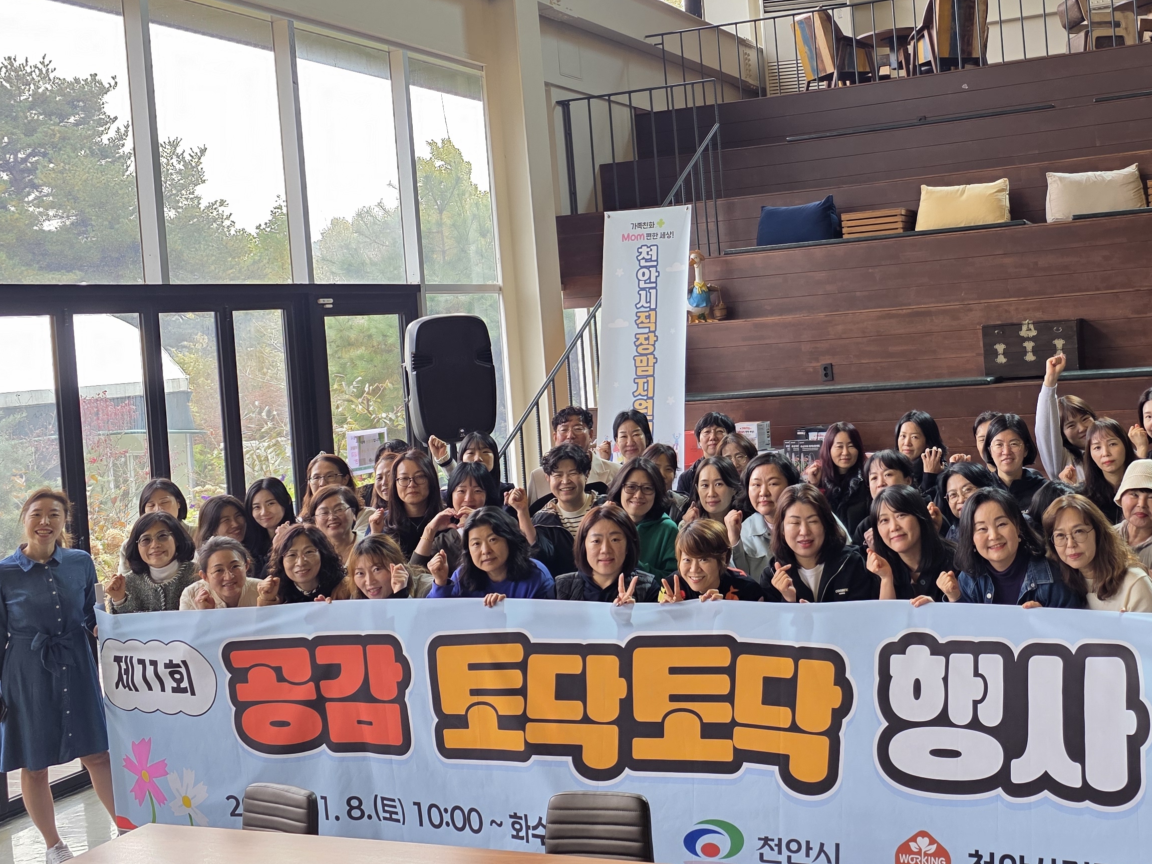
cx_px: 829
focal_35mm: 40
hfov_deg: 45.5
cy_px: 330
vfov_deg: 35.8
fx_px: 1331
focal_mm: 6.3
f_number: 1.7
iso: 100
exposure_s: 1/120
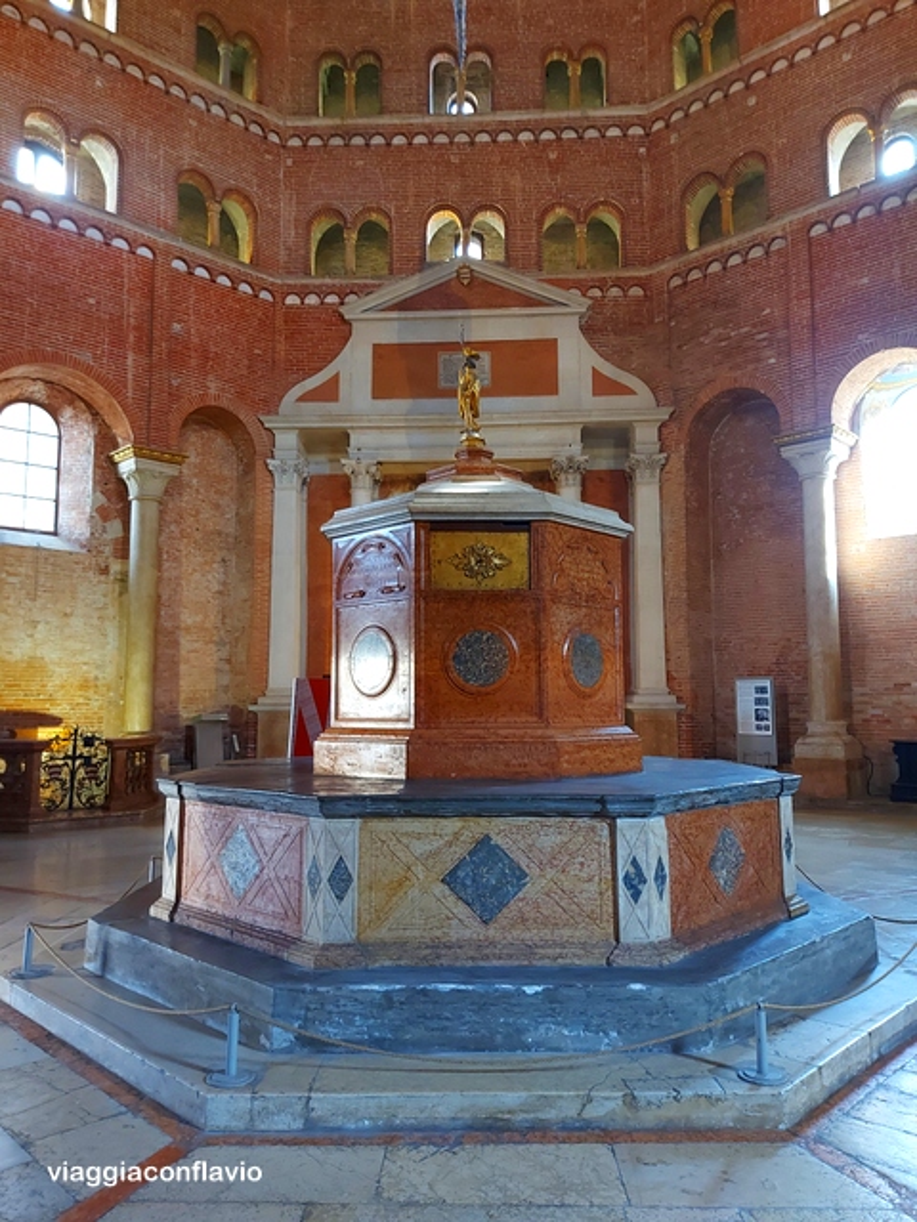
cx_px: 458
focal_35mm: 24
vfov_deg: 71.6
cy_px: 611
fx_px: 848
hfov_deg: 56.8
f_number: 1.8
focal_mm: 5.23
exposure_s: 1/25
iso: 250
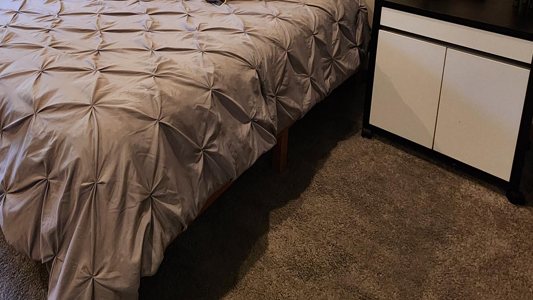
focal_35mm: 27
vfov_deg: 34.2
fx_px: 382
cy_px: -62
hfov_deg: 66.5
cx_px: 148
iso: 320
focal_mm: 2.2
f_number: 2.2
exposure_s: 1/60
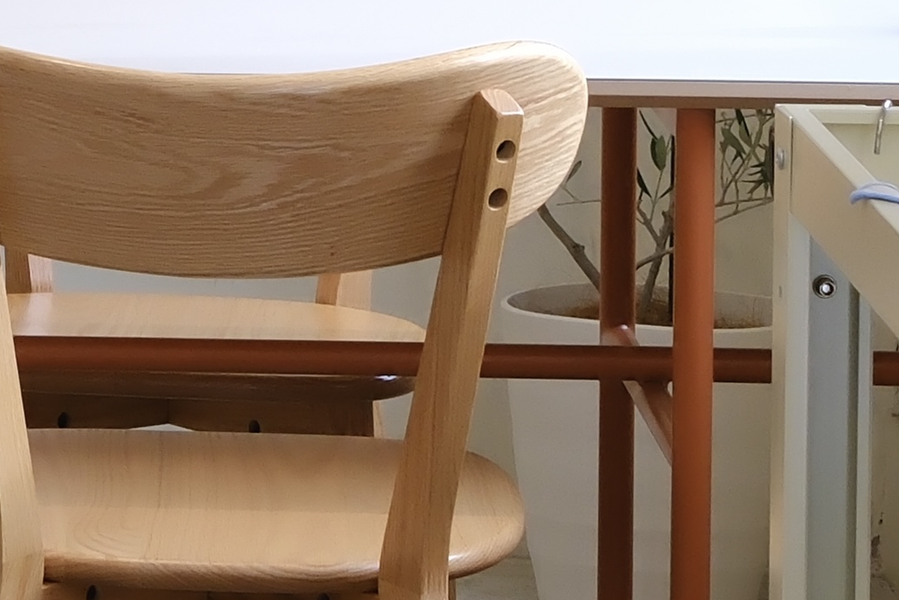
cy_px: -402
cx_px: -533
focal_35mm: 213
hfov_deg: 9.3
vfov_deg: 6.3
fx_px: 5319
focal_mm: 25.5
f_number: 7.1
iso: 800
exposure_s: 1/80
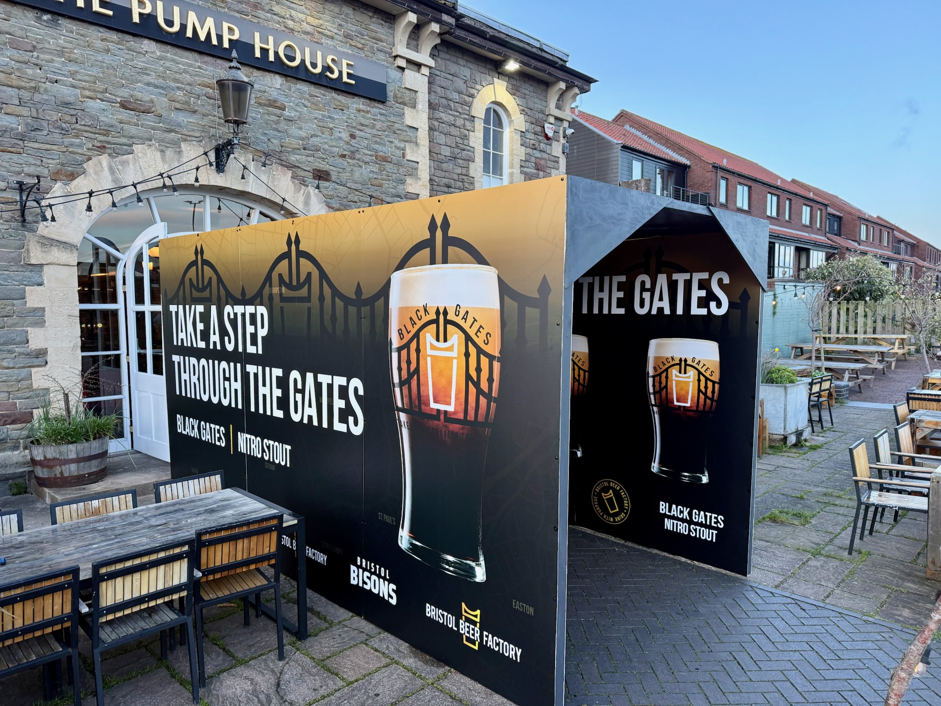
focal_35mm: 24
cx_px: 470
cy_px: 353
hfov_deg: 71.6
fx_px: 652
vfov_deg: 56.8
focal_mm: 6.76
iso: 125
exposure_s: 1/100
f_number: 1.78
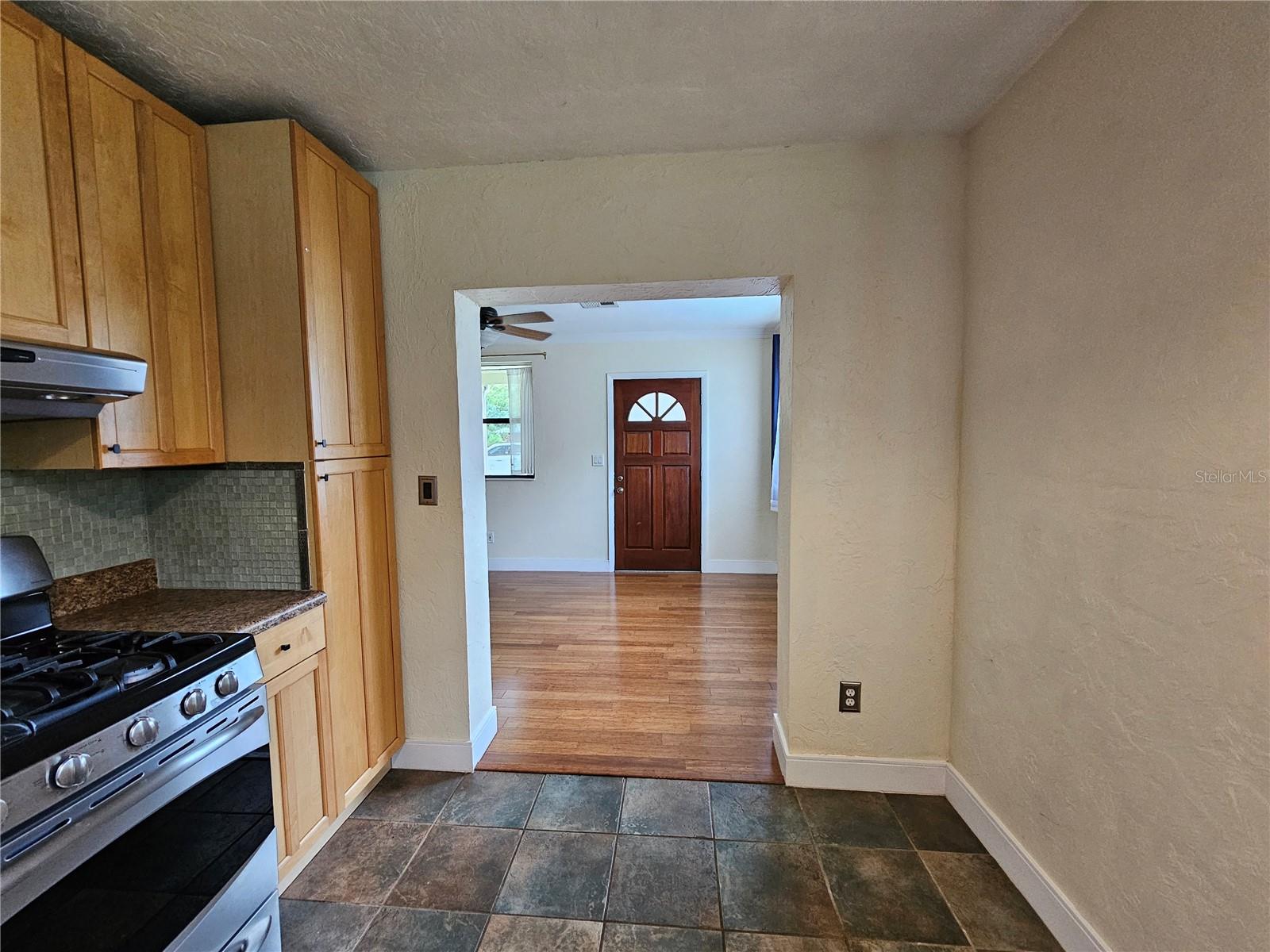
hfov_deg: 106.2
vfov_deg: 89.9
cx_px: 635
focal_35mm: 13
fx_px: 477
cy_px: 476
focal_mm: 2.2
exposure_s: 1/60
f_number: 2.2
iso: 400
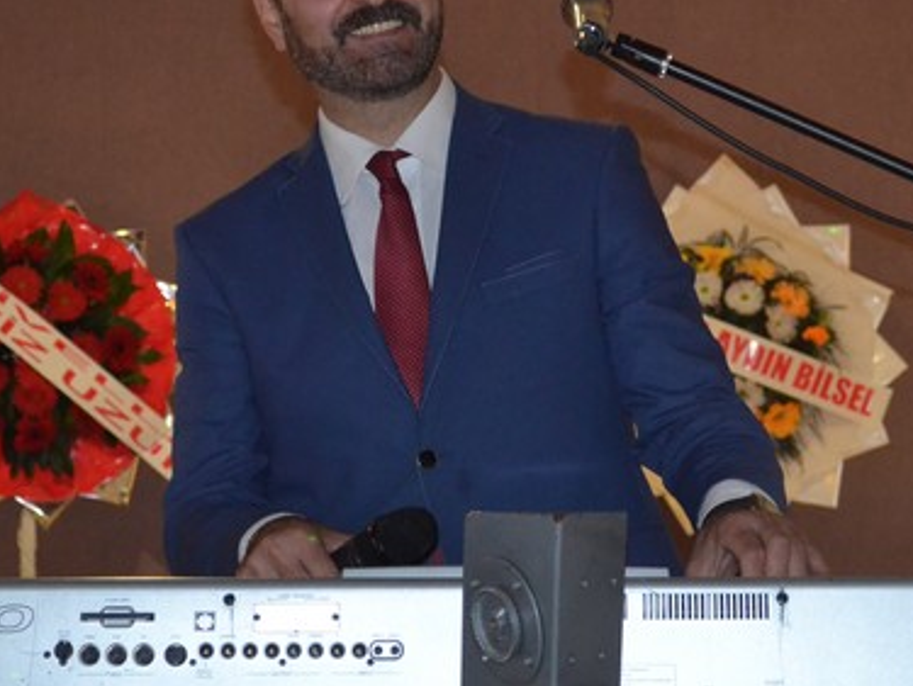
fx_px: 2719
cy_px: 305
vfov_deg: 14.4
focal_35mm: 103
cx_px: 499
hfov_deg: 19.1
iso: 3200
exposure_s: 1/60
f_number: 5.3
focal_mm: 40
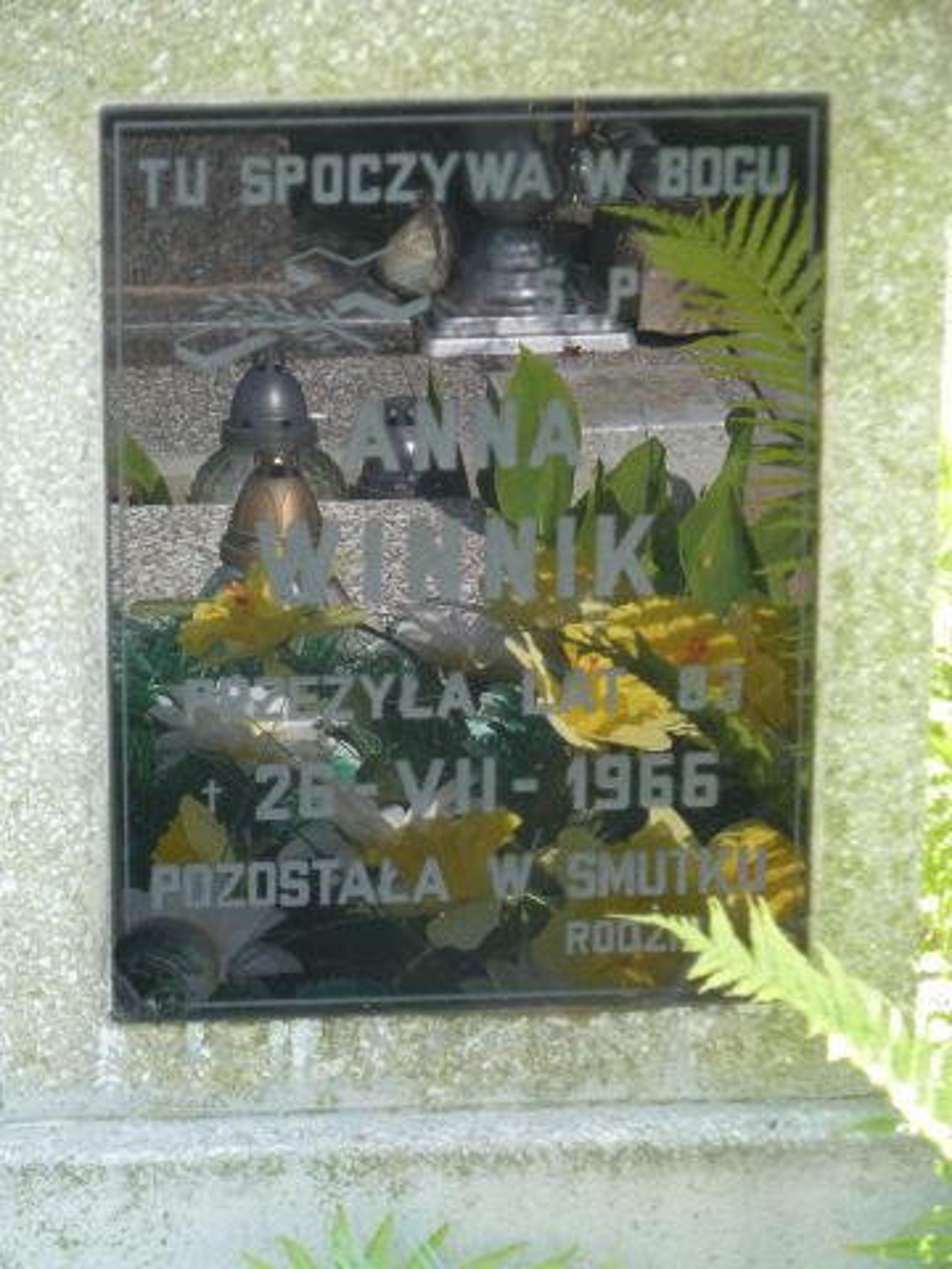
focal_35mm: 169
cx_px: 476
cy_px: 634
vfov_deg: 11.7
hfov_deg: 8.8
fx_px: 6197
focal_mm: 27.8
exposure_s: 1/125
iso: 320
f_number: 4.5
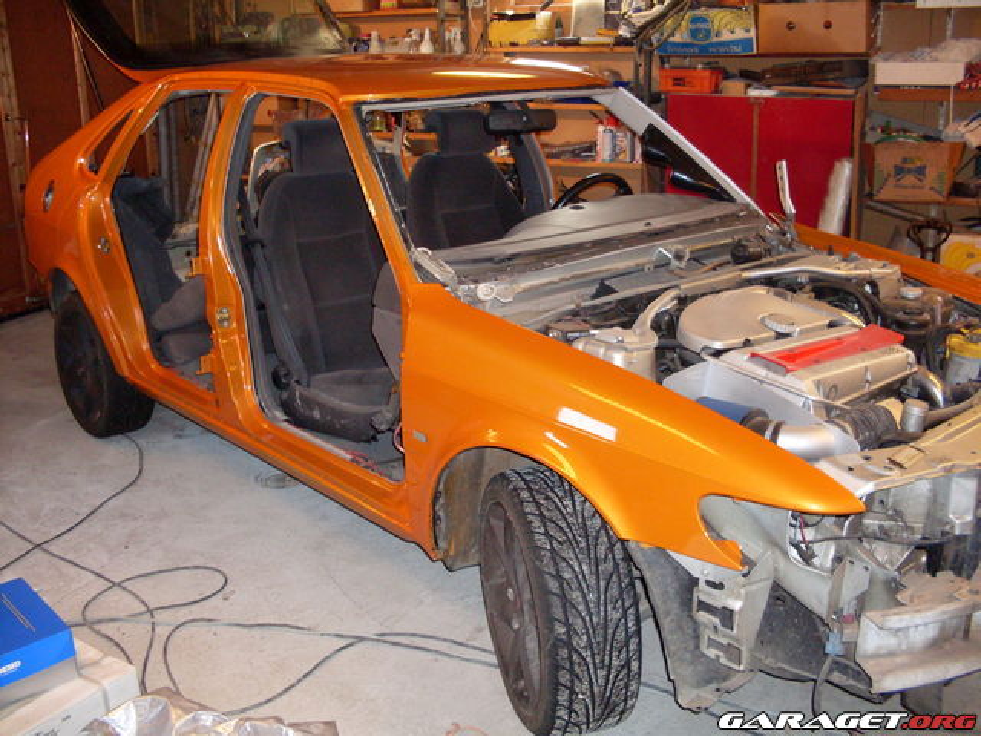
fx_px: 1077
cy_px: 368
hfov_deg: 49.0
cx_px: 490
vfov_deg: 37.7
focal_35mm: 38
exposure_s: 1/45
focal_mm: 6.3
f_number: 2.8
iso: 200
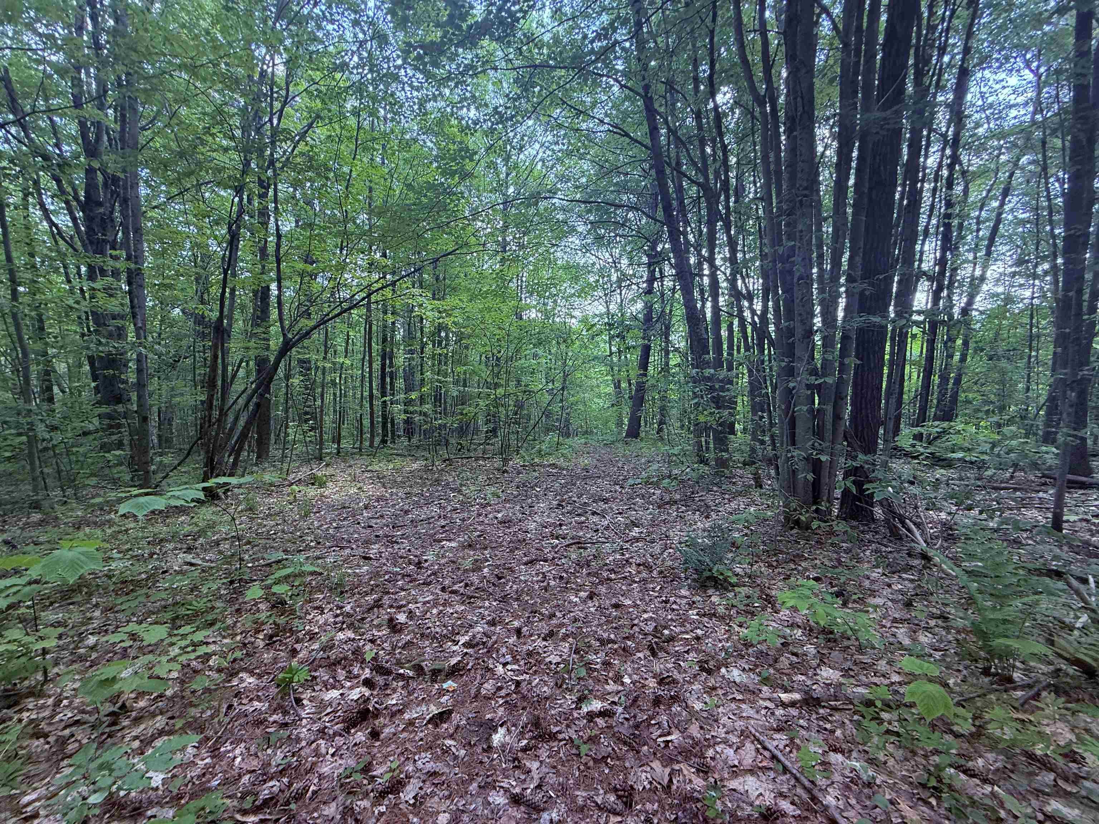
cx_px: 550
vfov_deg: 85.7
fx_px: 444
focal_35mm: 14
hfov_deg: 102.1
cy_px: 412
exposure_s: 1/99
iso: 100
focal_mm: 2.22
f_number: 2.2
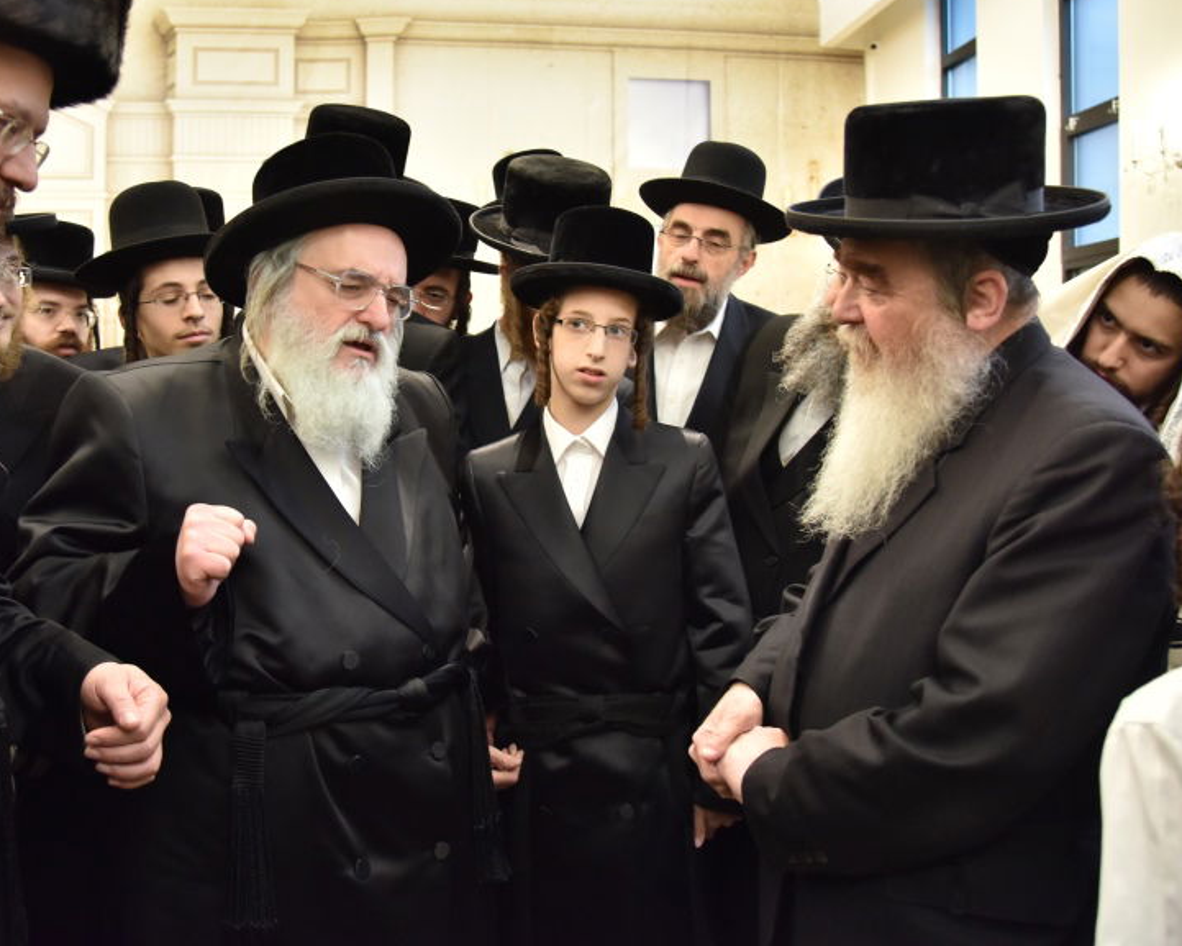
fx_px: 1120
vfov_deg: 45.8
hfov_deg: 55.2
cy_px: 430
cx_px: 461
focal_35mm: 32
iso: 1600
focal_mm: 24
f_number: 4
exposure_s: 1/200
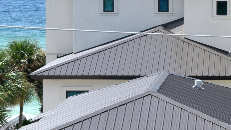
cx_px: 215
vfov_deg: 4.8
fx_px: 1546
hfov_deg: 8.5
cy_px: 5
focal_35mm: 253
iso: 280
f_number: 11
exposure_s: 1/500
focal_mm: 55
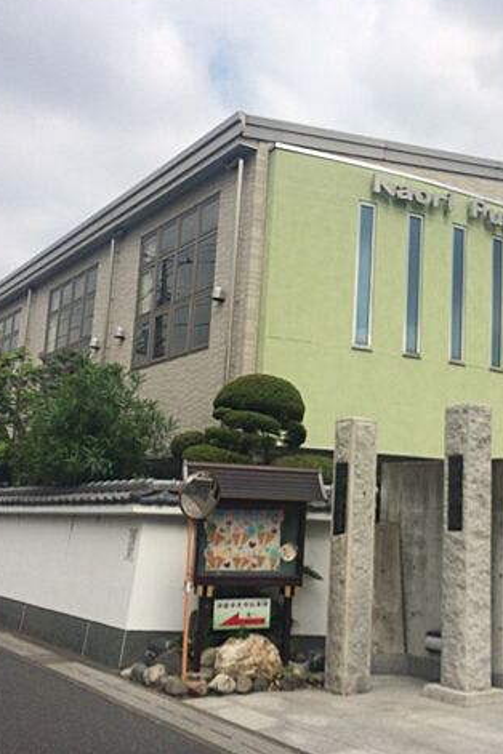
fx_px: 859
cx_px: 362
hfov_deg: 32.2
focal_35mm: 41
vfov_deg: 47.4
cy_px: 373
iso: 32
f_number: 2.2
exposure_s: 1/2933
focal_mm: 4.15
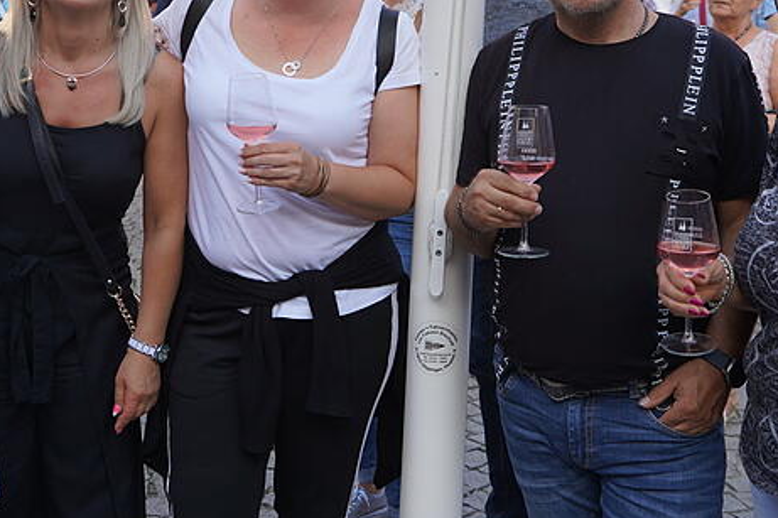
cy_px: 202
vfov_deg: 22.9
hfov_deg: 33.9
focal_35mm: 59
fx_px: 1275
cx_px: 327
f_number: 4
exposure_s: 1/160
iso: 100
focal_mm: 29
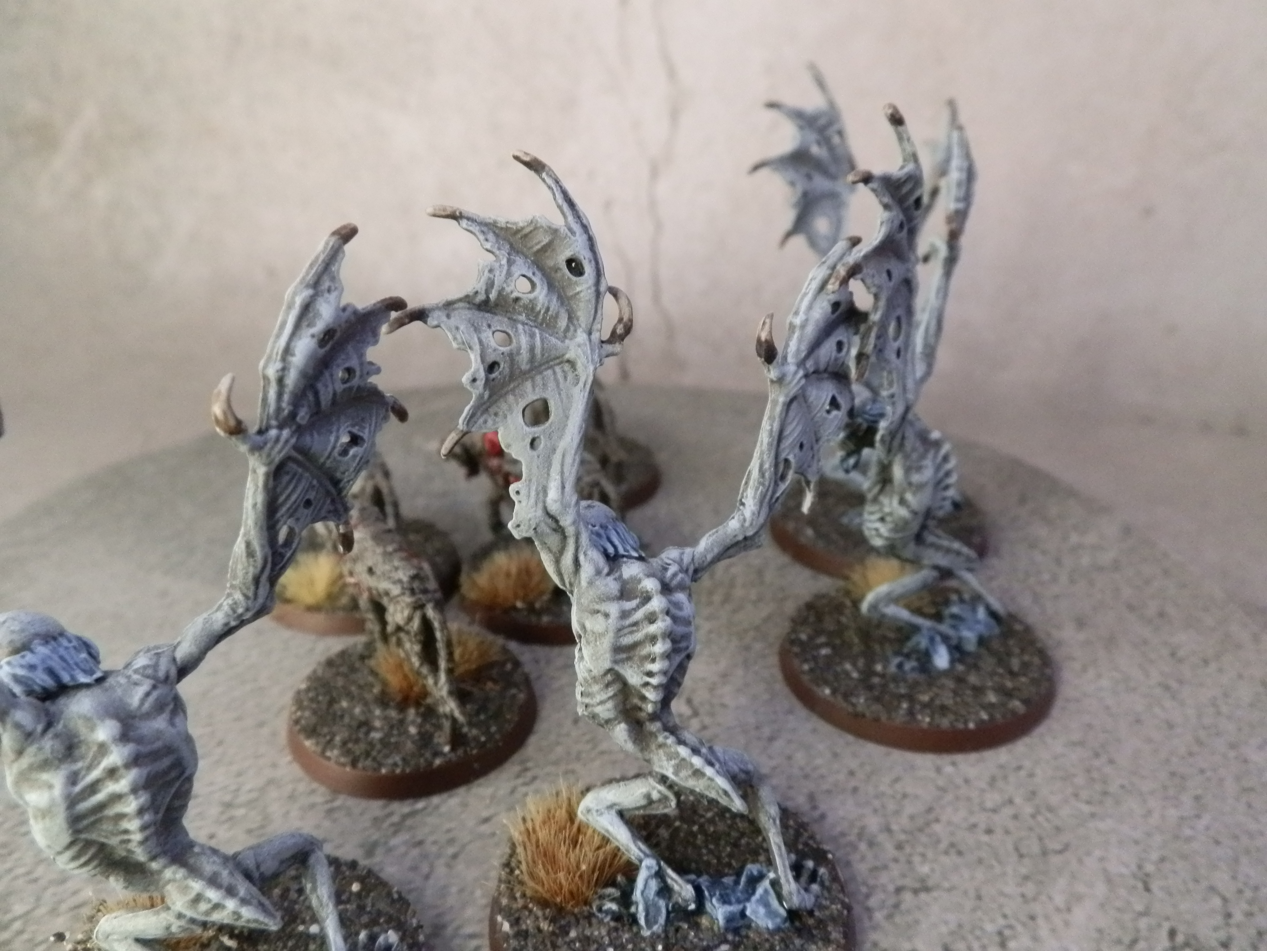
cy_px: 476
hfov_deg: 63.4
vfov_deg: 49.7
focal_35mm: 28
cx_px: 634
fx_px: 1025
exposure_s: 1/100
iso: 400
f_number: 3.1
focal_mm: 5
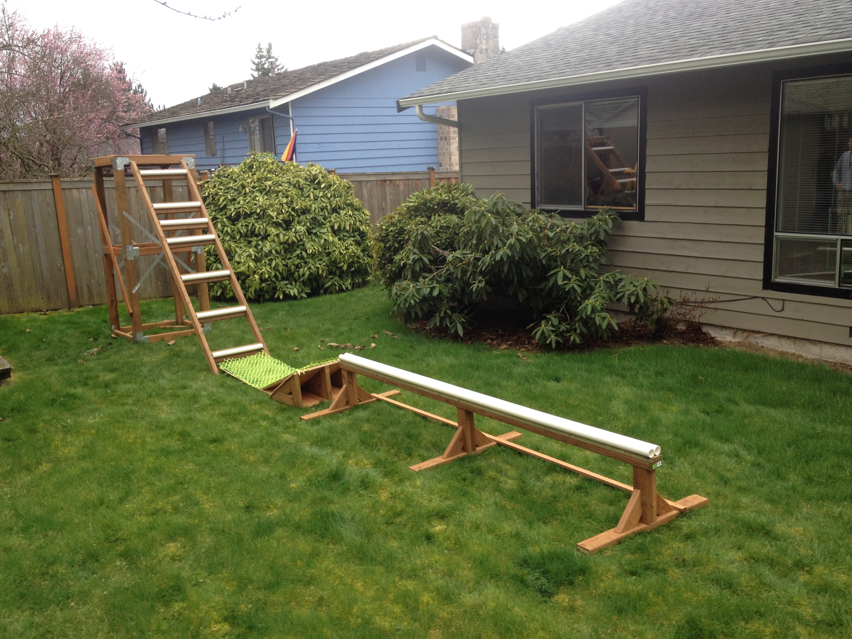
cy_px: 320
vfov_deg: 40.7
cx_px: 426
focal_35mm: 35
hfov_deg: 52.6
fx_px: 861
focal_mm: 4.28
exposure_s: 1/150
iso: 50
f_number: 2.4
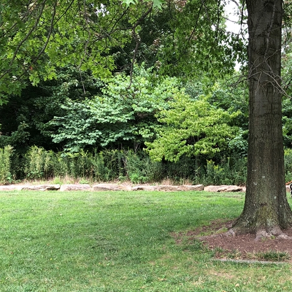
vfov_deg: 32.1
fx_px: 506
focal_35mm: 53
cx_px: 239
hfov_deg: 31.3
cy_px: 170
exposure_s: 1/163
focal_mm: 3.99
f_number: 1.8
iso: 20
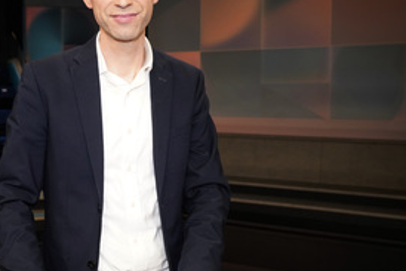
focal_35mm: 46
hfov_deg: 41.1
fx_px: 519
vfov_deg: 29.3
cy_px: 133
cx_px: 88
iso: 2000
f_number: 5.6
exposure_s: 1/125
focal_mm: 28
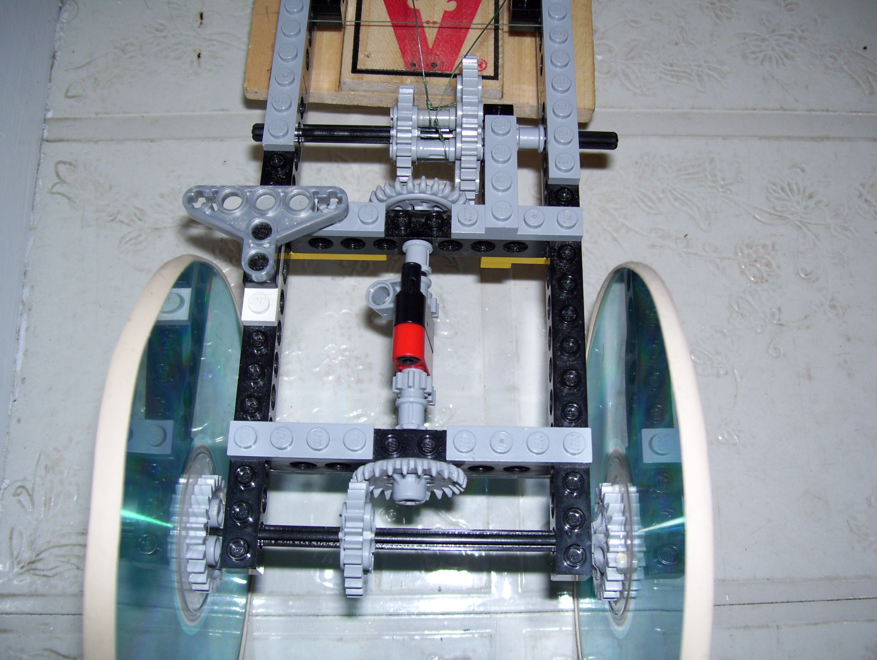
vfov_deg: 39.7
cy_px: 330
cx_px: 438
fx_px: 913
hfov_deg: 51.3
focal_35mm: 36
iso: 80
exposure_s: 1/60
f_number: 2.7
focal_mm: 6
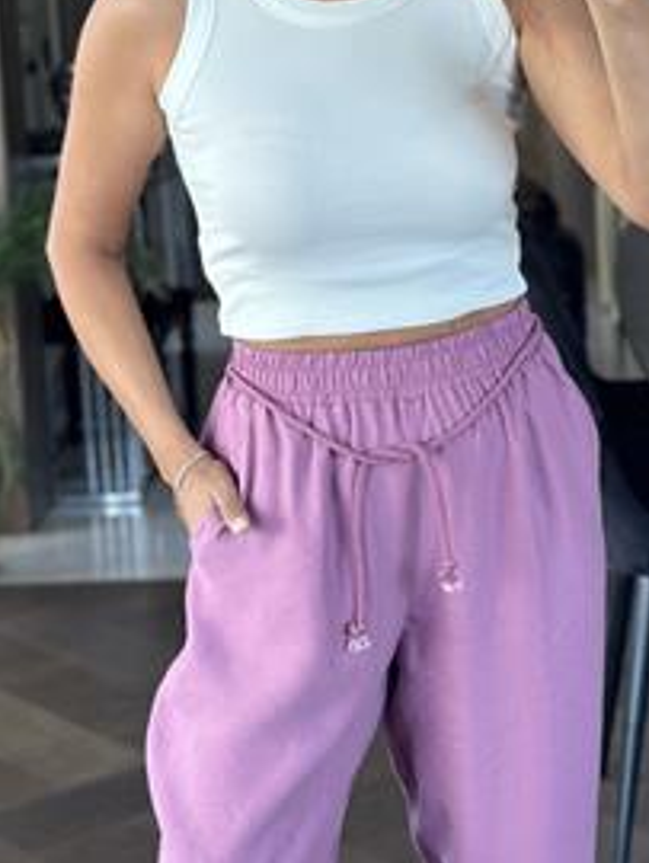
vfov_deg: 21.5
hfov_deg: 16.4
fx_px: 2246
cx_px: 345
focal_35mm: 90
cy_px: 201
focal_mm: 6.86
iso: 125
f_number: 1.78
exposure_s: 1/110
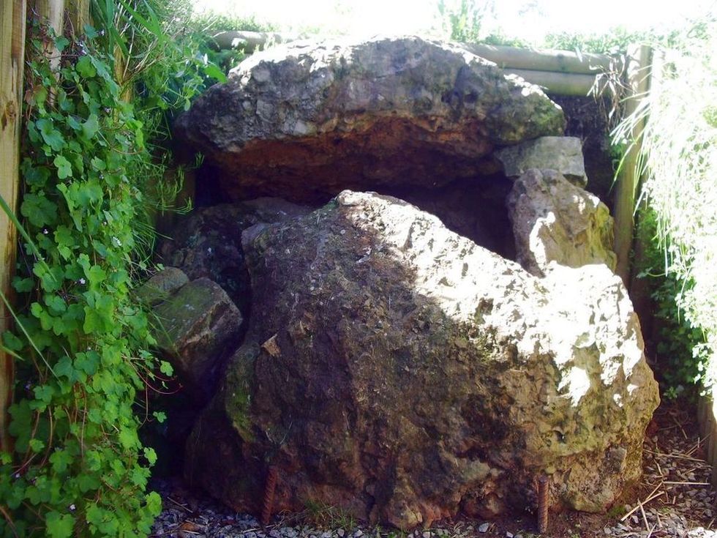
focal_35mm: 35
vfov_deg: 40.7
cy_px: 269
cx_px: 358
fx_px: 725
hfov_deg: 52.6
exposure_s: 1/80
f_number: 2.6
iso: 50
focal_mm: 5.8
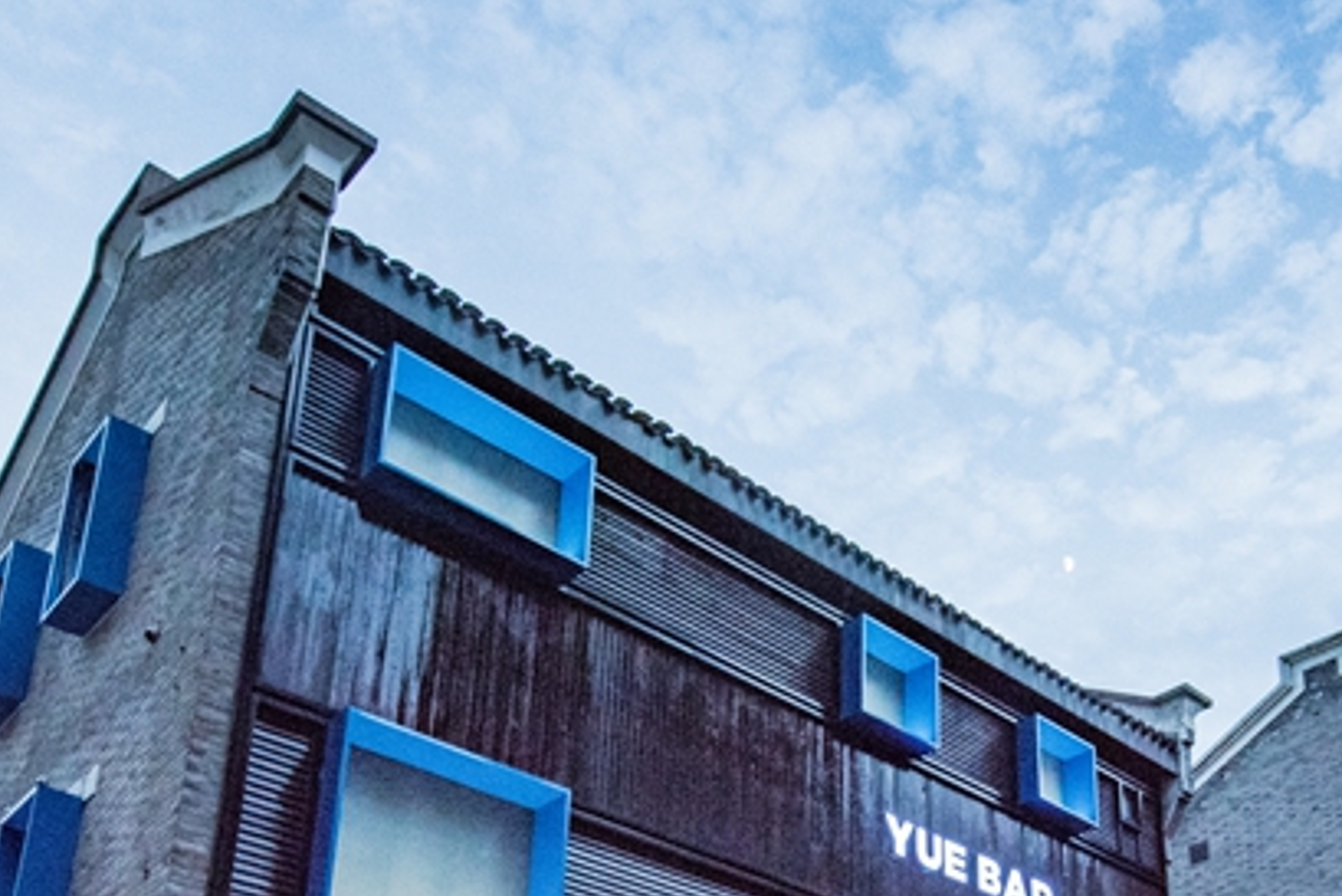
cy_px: 993
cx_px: 896
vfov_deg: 31.7
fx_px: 1380
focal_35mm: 37
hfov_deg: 50.9
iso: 2000
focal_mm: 14
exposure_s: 1/100
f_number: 8
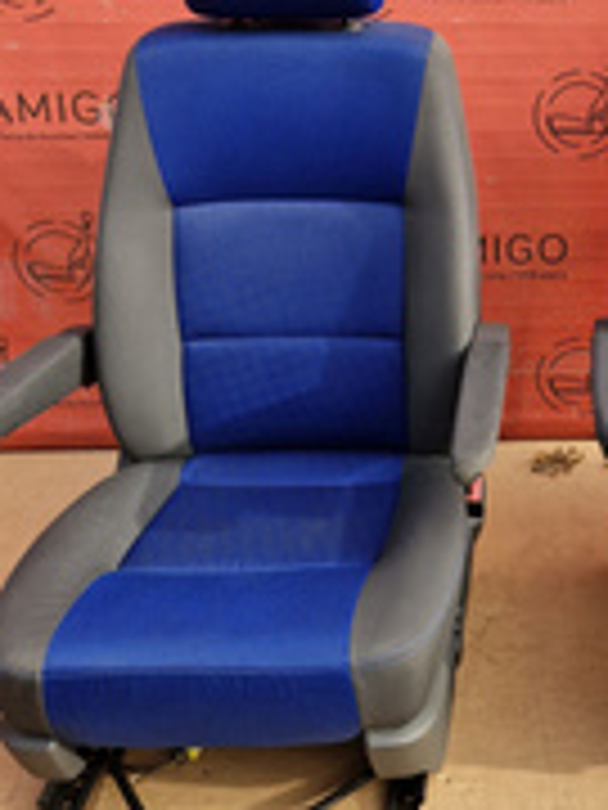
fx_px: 1077
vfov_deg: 39.4
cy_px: 148
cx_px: 554
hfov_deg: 30.1
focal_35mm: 46
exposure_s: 1/213
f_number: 1.8
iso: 50
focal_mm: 5.54
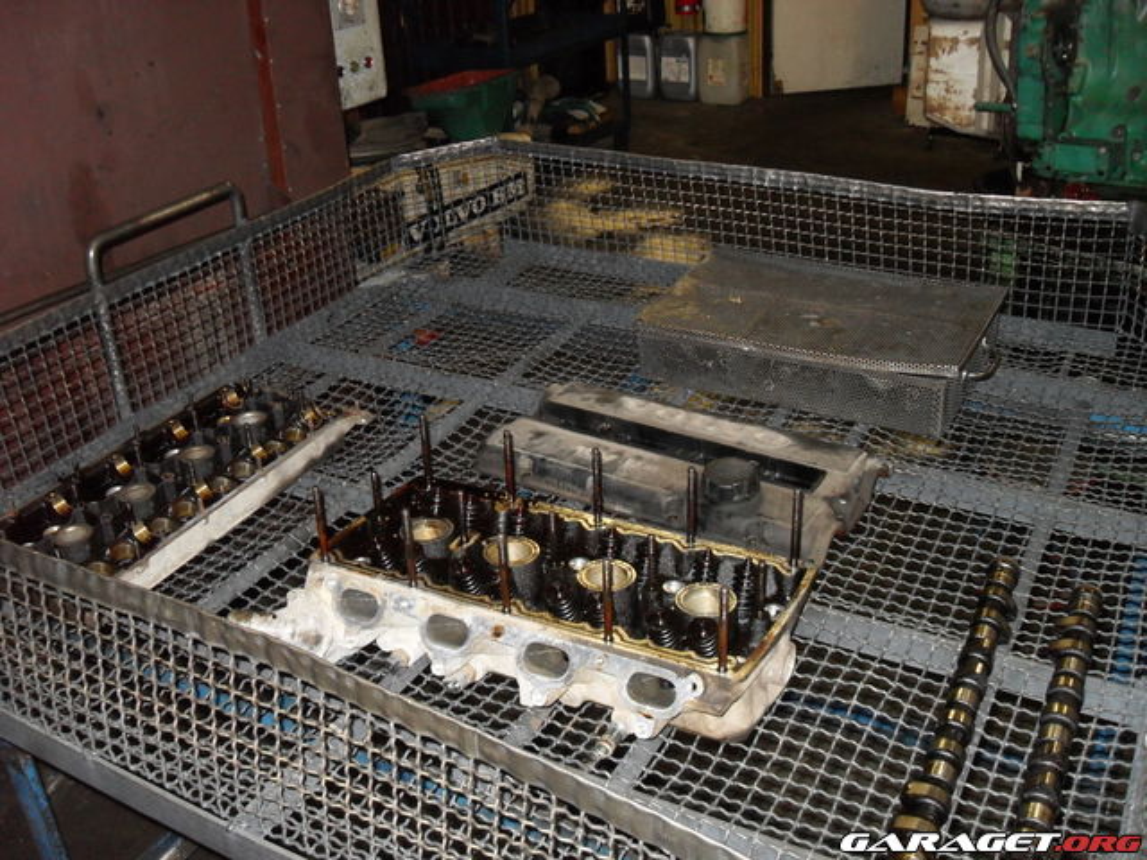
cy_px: 430
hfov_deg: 52.6
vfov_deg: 40.7
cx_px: 574
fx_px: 1160
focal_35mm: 35
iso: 200
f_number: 2.8
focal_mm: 6.2
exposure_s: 1/45
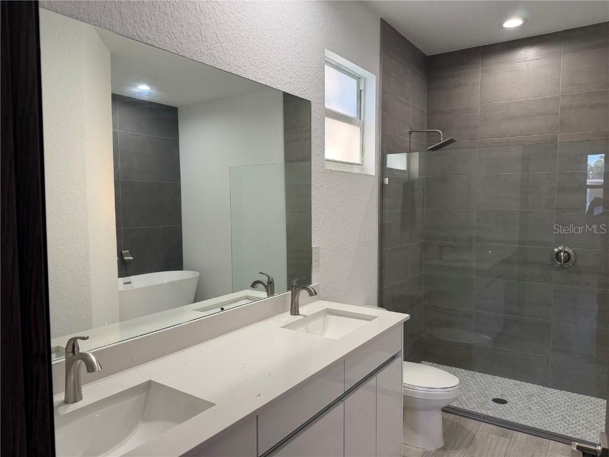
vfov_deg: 56.8
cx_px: 304
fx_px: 422
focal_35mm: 24
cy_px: 228
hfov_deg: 71.6
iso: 125
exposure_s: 1/120
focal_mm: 6.76
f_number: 1.78
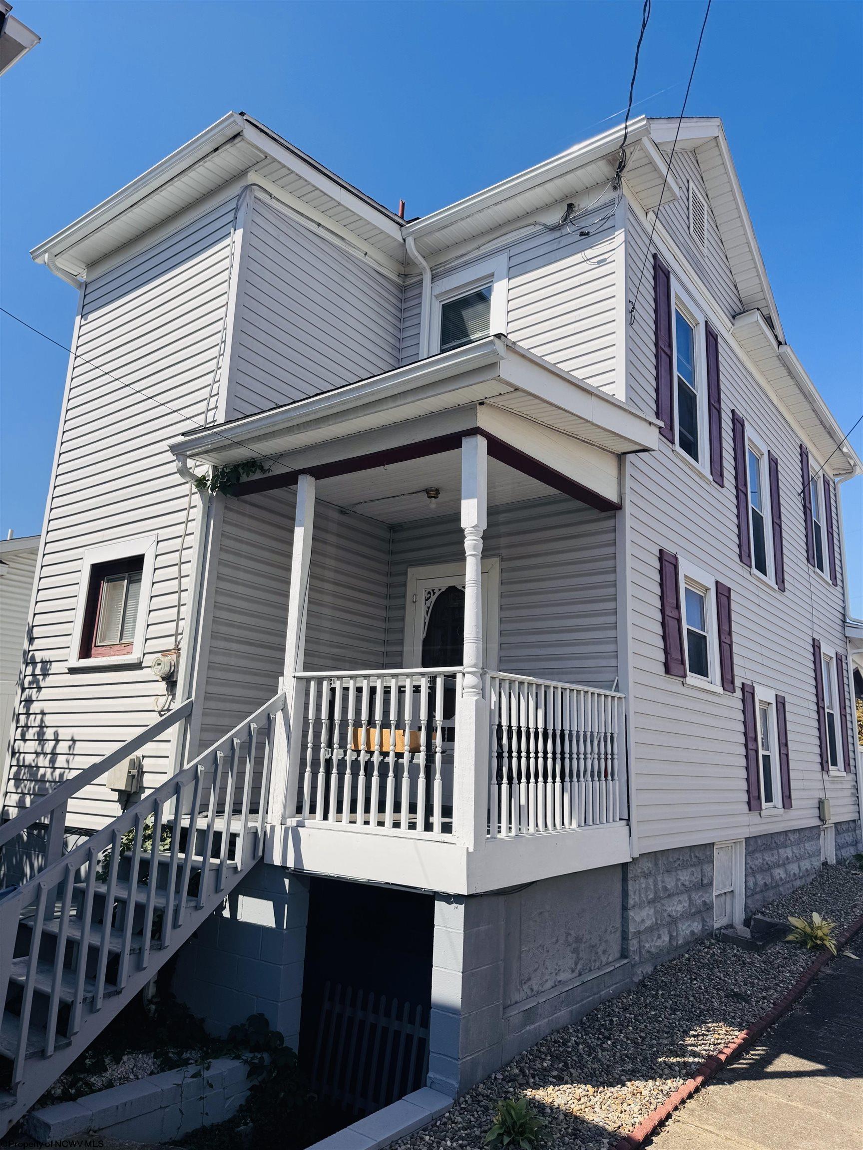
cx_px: 432
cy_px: 575
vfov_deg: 71.6
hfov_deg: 56.8
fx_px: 798
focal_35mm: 24
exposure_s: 1/4608
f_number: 1.78
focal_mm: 6.76
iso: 80
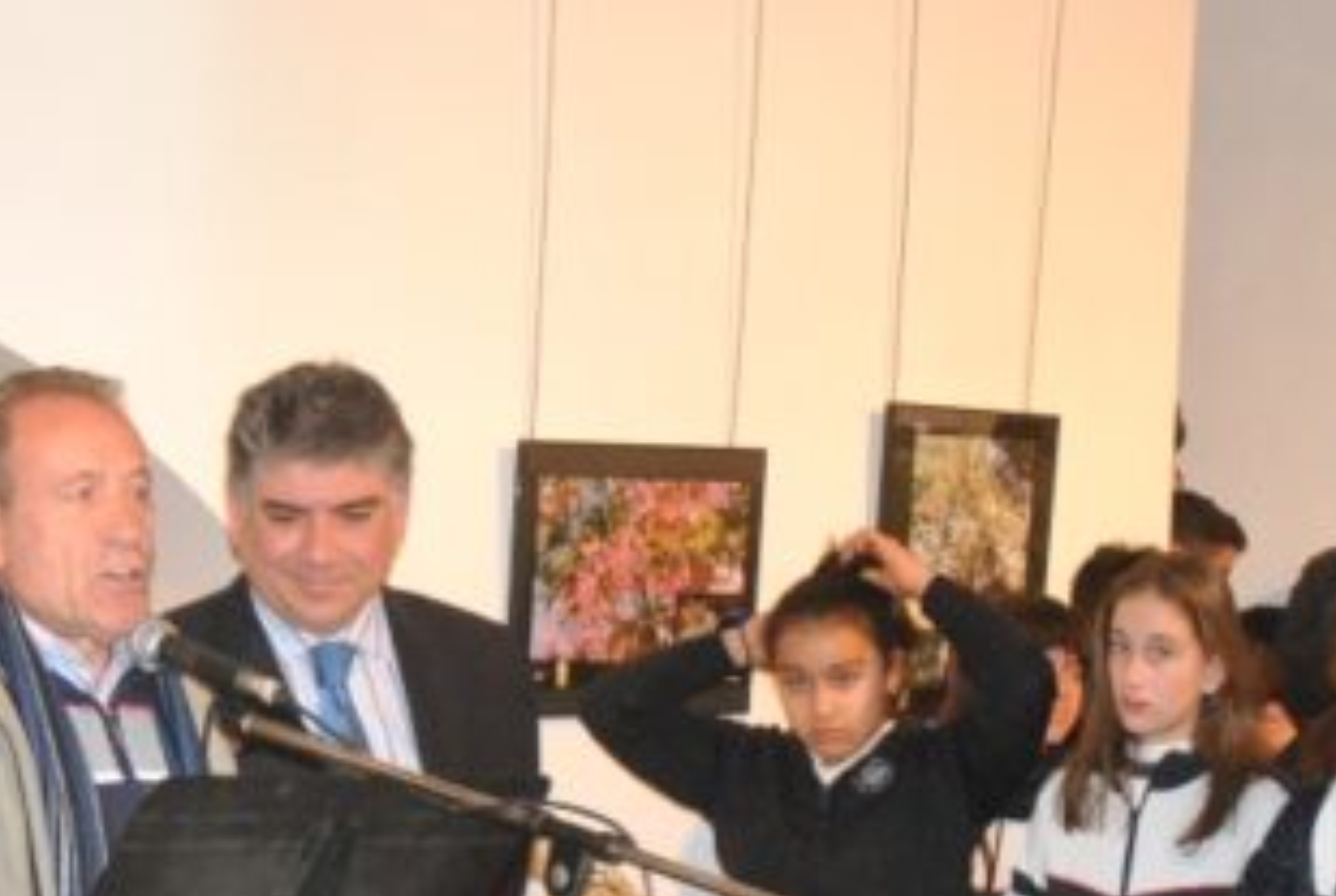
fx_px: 4285
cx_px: 336
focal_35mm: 115
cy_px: 1040
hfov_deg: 17.6
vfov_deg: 11.7
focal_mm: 31
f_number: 4
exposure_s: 1/30
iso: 800
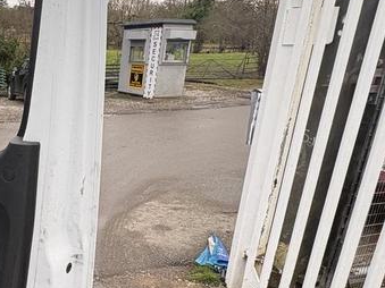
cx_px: 5
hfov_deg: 43.4
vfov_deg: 38.4
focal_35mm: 37
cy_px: 183
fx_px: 411
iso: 40
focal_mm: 2.22
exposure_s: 1/321
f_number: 2.2
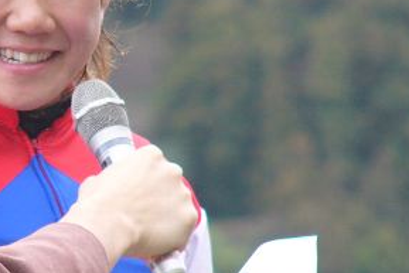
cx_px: -8
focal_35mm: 749
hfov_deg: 2.8
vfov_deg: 1.8
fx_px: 8513
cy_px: 109
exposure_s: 1/60
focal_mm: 54
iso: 50
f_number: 2.8
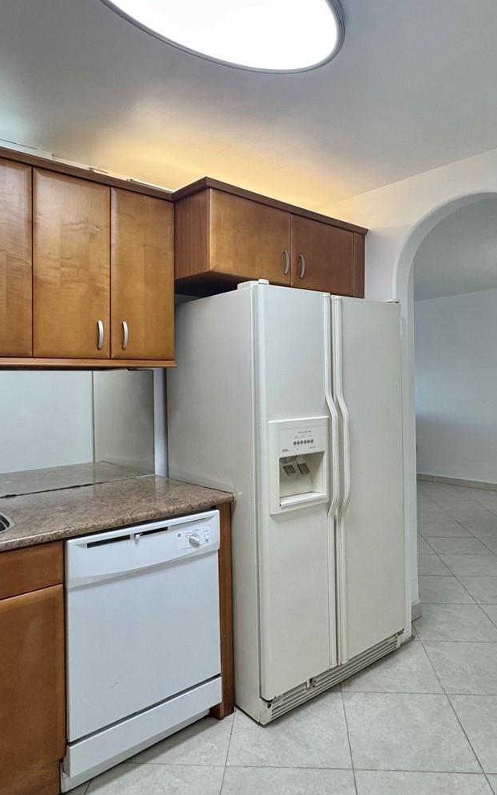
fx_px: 520
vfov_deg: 74.8
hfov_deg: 51.0
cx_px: 269
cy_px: 382
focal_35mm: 24
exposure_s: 1/120
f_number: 2.2
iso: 100
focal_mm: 2.22
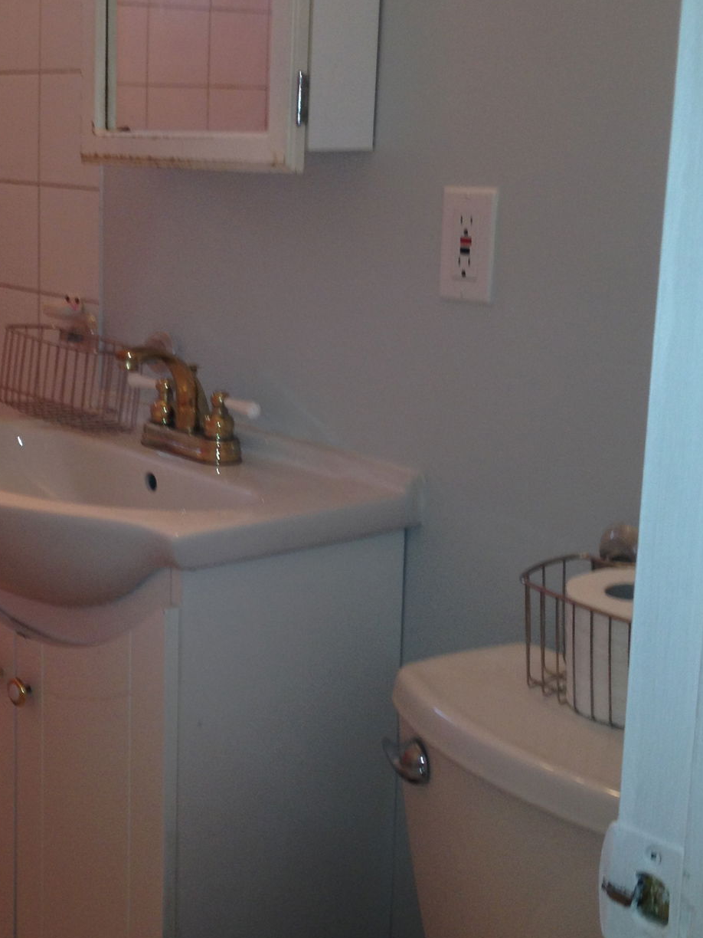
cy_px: 417
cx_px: 123
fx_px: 1652
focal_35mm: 61
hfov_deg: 23.6
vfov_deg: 31.7
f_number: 2.4
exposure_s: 1/23
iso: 50
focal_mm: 4.28
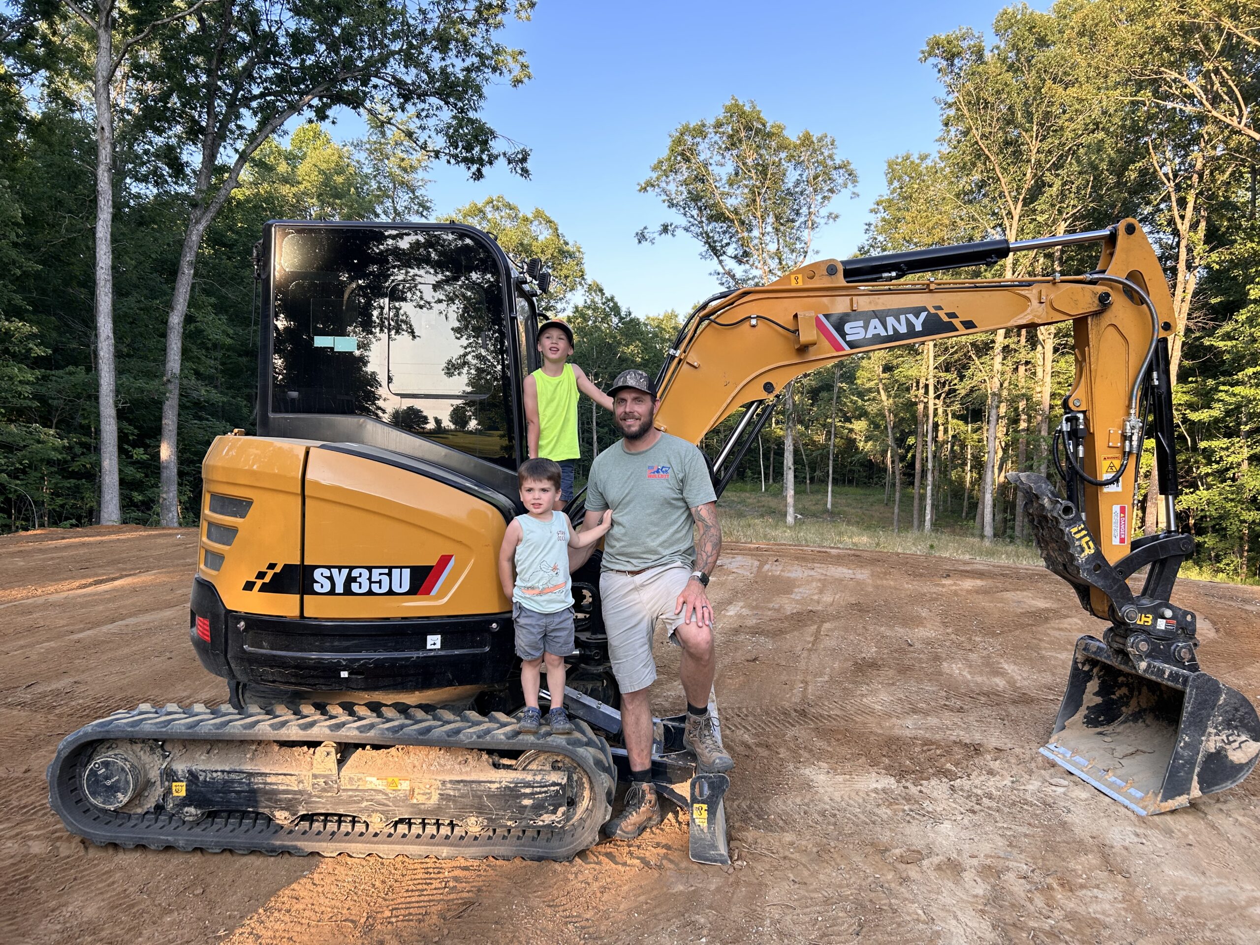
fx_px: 946
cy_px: 472
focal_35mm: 26
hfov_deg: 67.3
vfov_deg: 53.1
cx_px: 630
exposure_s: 1/317
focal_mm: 5.7
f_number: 1.5
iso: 50
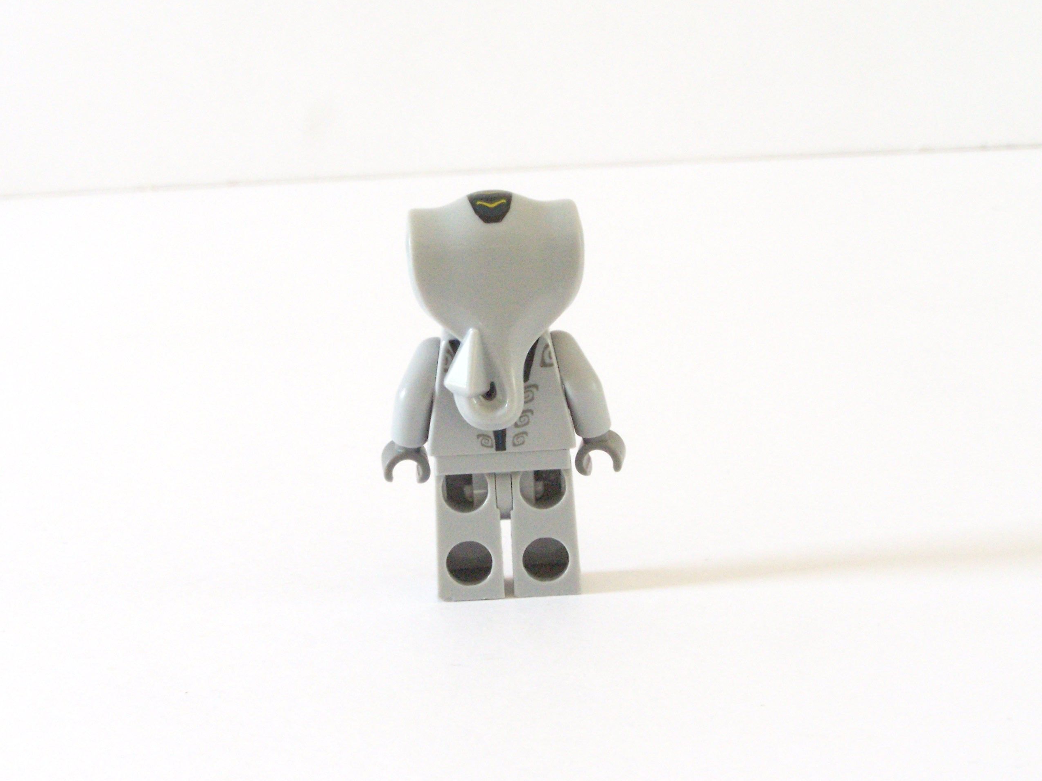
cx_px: 520
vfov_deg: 17.8
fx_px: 2499
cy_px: 387
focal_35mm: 83
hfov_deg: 23.6
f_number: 8
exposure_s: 1/3
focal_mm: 13.7
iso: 400
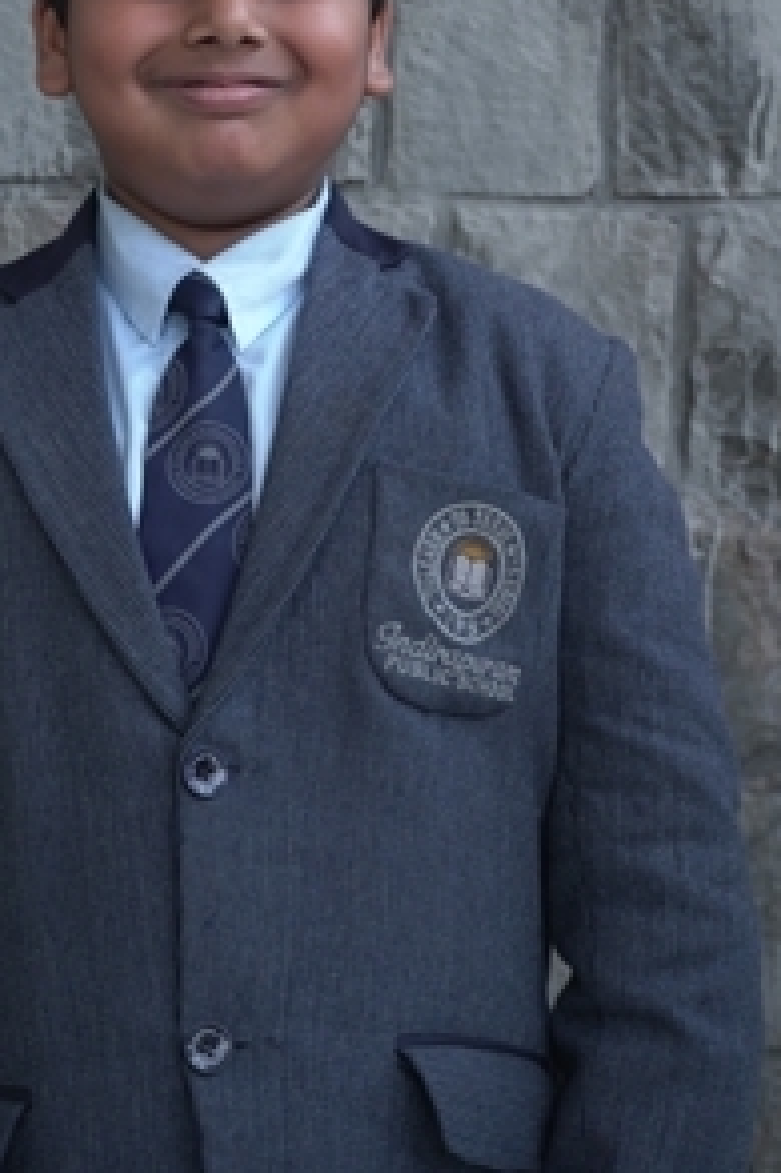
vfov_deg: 20.7
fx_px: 3193
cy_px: 308
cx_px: 206
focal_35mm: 98
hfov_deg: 13.9
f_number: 7.1
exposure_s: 1/125
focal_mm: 64
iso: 400
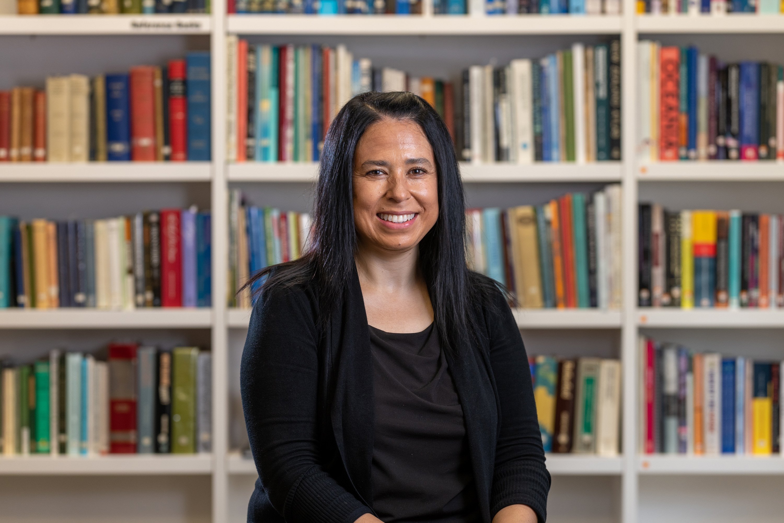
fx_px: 1851
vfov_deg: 16.1
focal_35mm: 85
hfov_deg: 23.9
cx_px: 392
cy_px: 262
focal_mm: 85
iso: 320
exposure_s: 1/125
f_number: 3.2
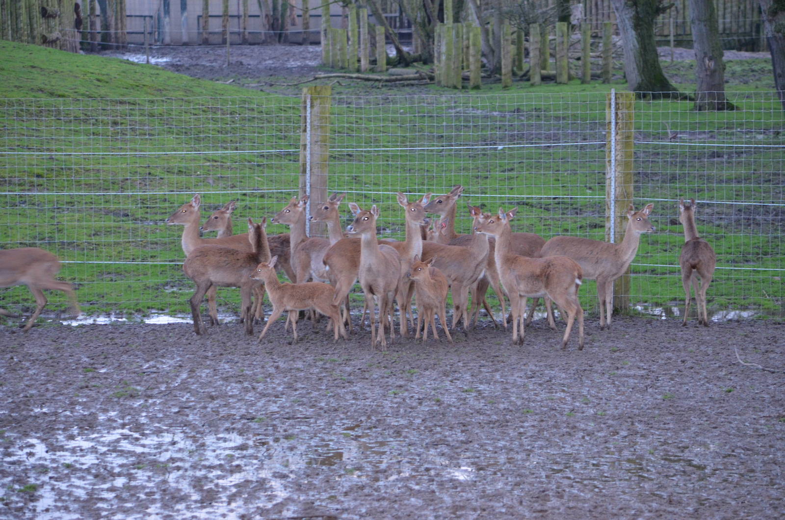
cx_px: 392
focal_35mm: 150
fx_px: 3264
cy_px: 260
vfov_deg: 9.1
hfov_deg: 13.7
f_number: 4.8
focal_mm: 100
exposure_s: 1/60
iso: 1800
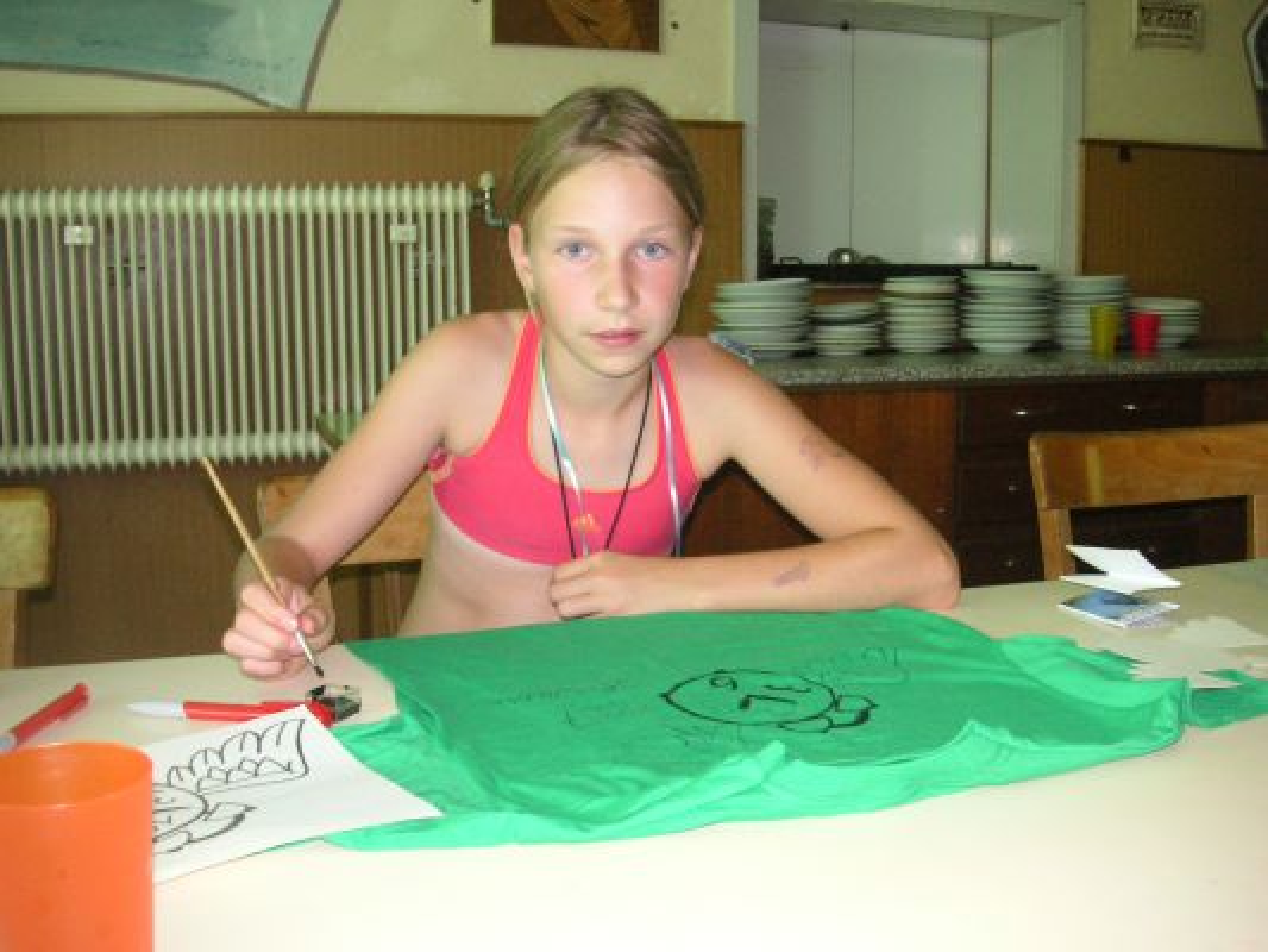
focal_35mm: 37
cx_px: 634
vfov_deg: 38.7
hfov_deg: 50.1
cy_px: 476
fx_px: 1356
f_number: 2.8
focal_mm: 6.1
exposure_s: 1/45
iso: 160
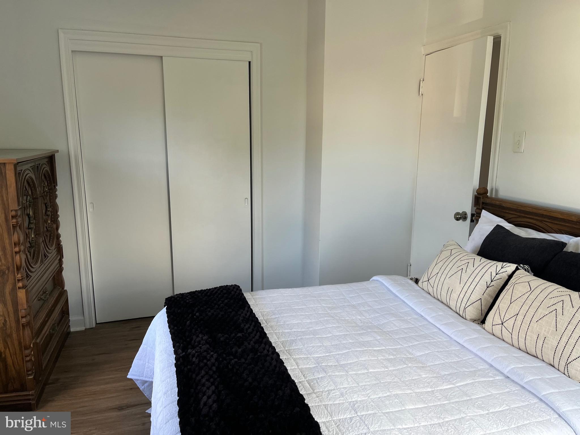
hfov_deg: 67.3
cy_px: 218
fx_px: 436
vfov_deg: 53.1
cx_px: 290
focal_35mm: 26
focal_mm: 5.1
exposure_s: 1/121
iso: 64
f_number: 1.6
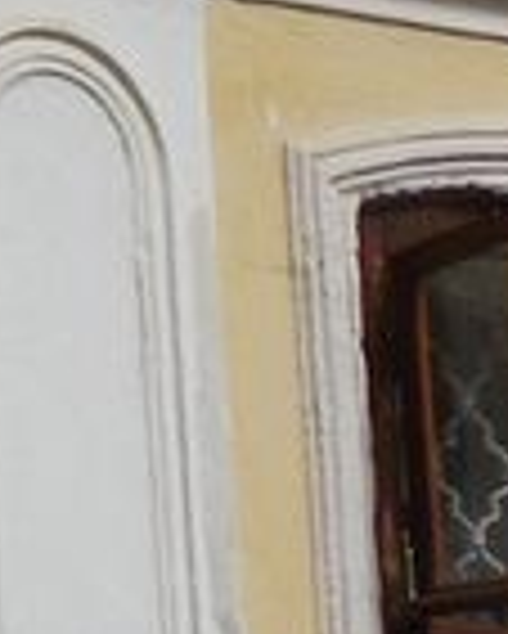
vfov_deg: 4.3
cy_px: -1142
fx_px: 8279
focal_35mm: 441
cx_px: -1142
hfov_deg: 3.4
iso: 100
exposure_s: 1/500
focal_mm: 9.3
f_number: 7.1
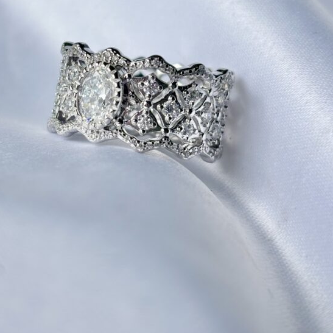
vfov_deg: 20.0
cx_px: 121
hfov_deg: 20.1
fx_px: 936
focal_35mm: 86
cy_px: 84
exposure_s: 1/2857
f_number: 1.6
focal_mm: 5.96
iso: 40
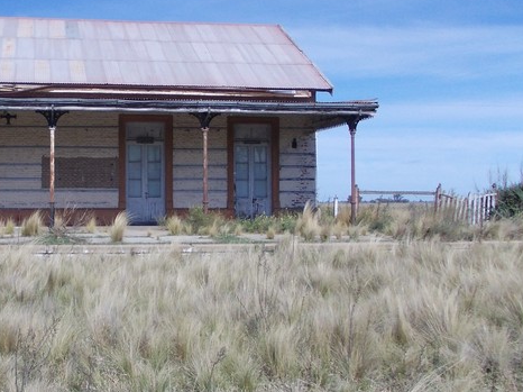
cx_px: 103
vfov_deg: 31.5
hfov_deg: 39.6
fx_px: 695
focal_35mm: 46
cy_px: 180
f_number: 5.4
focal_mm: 4
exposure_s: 1/400
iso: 80
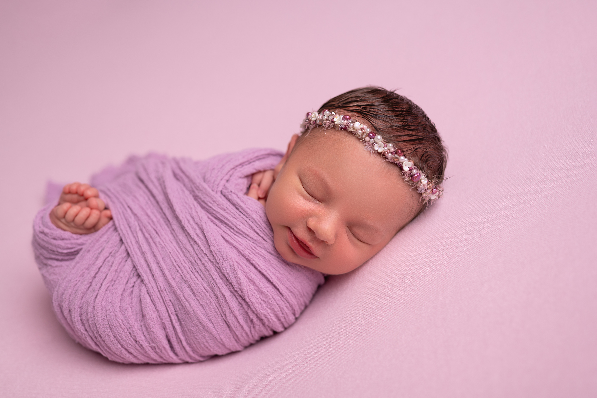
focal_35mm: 38
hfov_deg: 50.7
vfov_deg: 35.0
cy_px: 212
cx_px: 275
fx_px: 630
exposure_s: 1/160
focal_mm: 35
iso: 100
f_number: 2.8
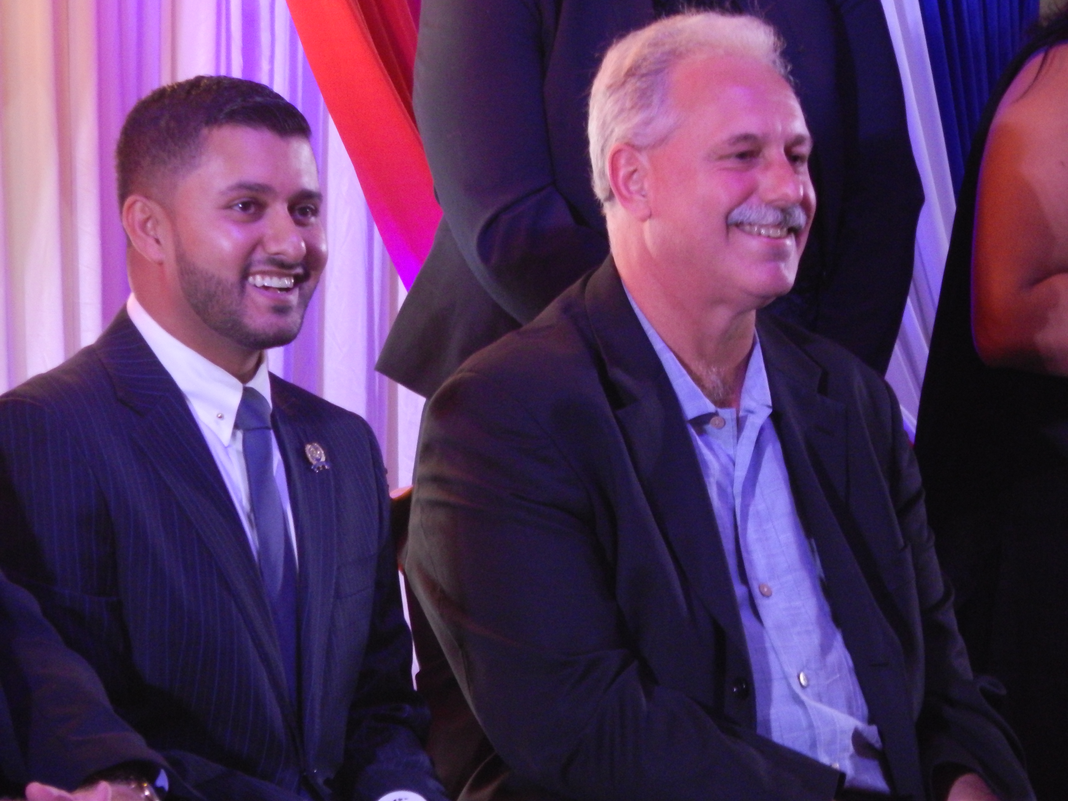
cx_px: 534
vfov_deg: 2.2
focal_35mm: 675
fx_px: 20826
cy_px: 400
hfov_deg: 2.9
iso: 800
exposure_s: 1/15
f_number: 5.8
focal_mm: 120
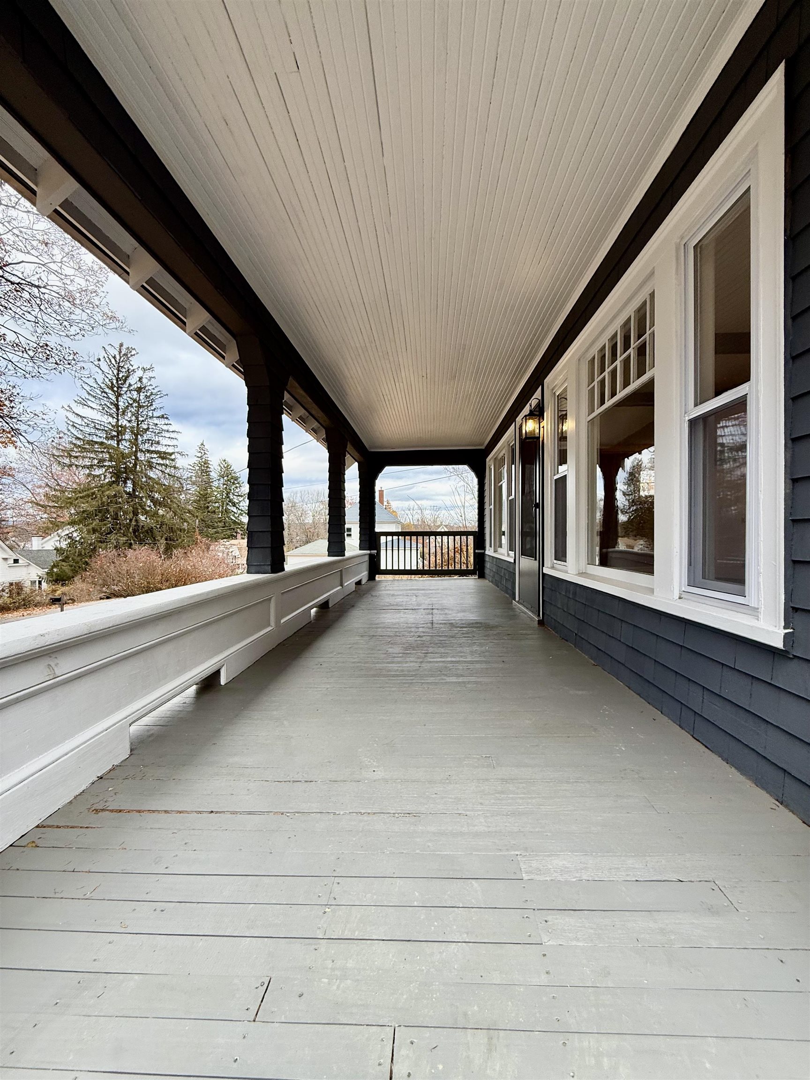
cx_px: 405
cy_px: 540
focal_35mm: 14
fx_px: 437
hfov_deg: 85.7
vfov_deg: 102.1
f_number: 2.2
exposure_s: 1/130
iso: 64
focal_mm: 2.22
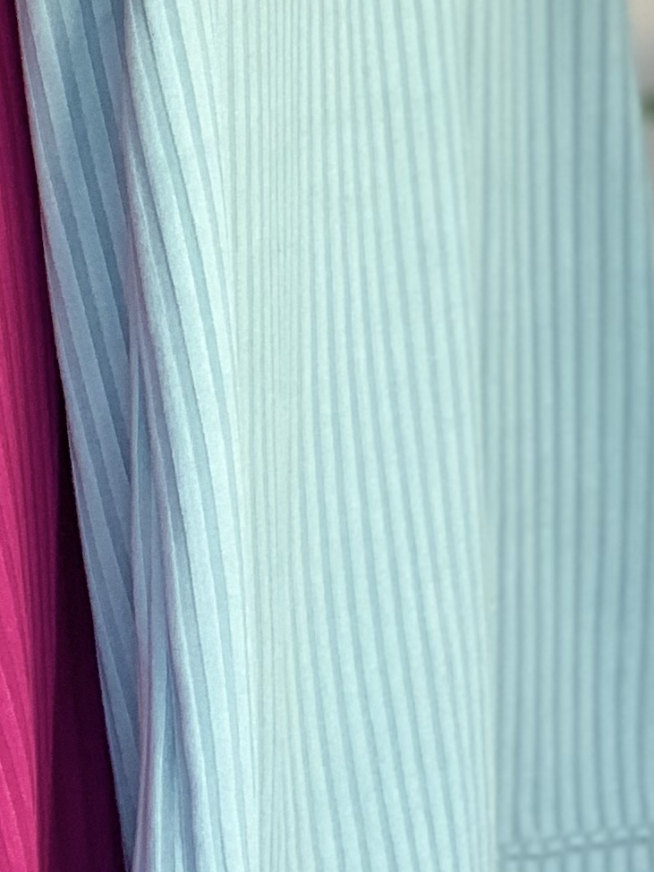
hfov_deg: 6.8
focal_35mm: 215
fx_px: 5417
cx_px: -451
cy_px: -304
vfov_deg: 9.0
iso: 64
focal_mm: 6
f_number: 2.4
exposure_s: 1/100
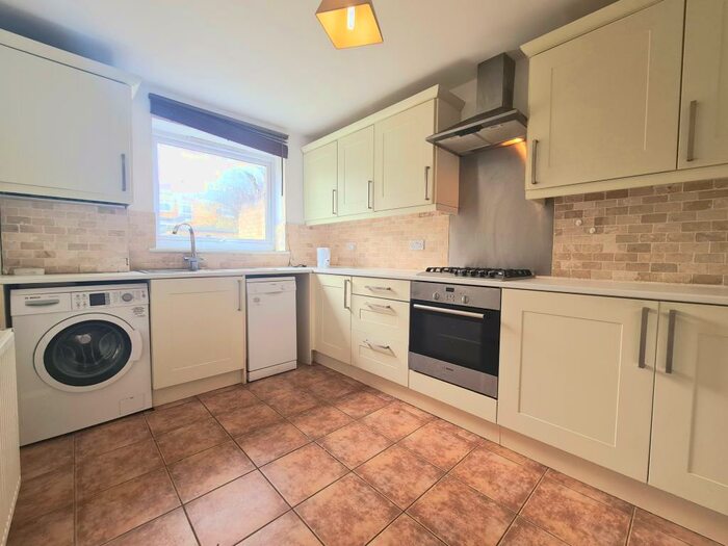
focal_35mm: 13
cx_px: 364
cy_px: 273
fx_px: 273
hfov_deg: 106.2
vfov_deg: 89.9
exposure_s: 1/100
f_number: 2.2
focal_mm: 2.22
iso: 64
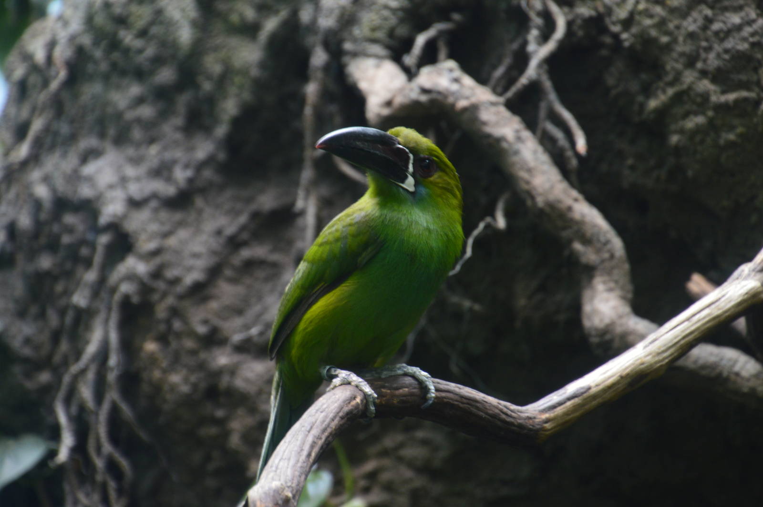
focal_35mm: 248
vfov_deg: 5.5
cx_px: 382
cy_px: 254
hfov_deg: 8.3
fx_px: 5241
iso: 800
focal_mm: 165
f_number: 6
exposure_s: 1/13
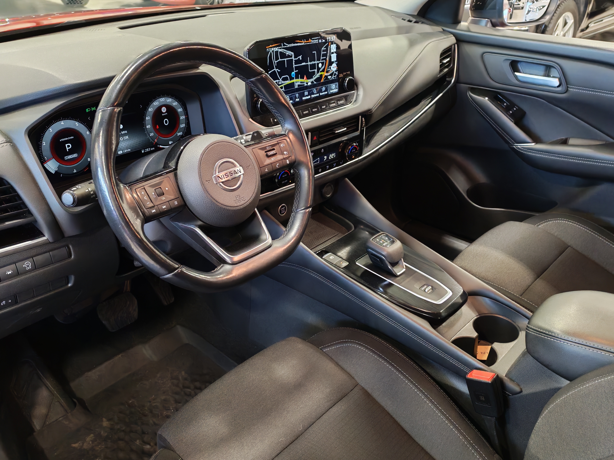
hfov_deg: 55.4
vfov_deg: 42.9
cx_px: 307
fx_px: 585
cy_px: 230
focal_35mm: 33
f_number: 1.9
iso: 1881
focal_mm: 6.12
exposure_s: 1/50
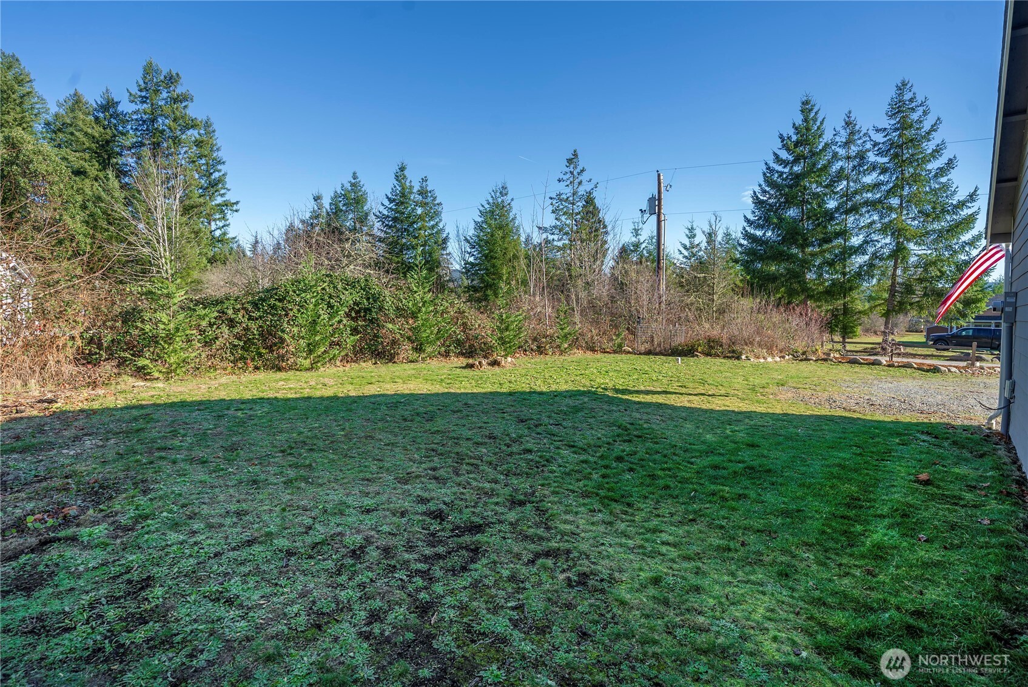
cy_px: 344
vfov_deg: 70.5
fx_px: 486
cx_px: 514
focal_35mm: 17
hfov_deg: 93.2
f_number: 7.1
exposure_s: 1/60
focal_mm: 17
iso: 80
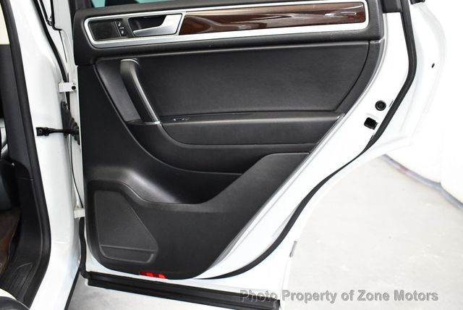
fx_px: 463
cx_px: 232
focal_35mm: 36
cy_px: 155
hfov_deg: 53.1
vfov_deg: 36.9
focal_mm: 18
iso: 3200
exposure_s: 1/60
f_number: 3.5
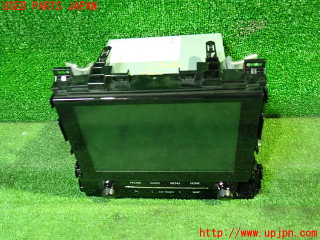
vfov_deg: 46.8
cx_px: 160
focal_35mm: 30
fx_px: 277
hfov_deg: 60.0
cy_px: 120
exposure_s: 1/20
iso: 800
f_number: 2.3
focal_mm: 5.4
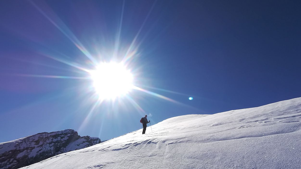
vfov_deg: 40.2
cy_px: 88
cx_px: 150
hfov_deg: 66.1
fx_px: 231
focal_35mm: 29
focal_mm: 3.83
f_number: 2.2
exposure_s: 1/3378
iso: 50
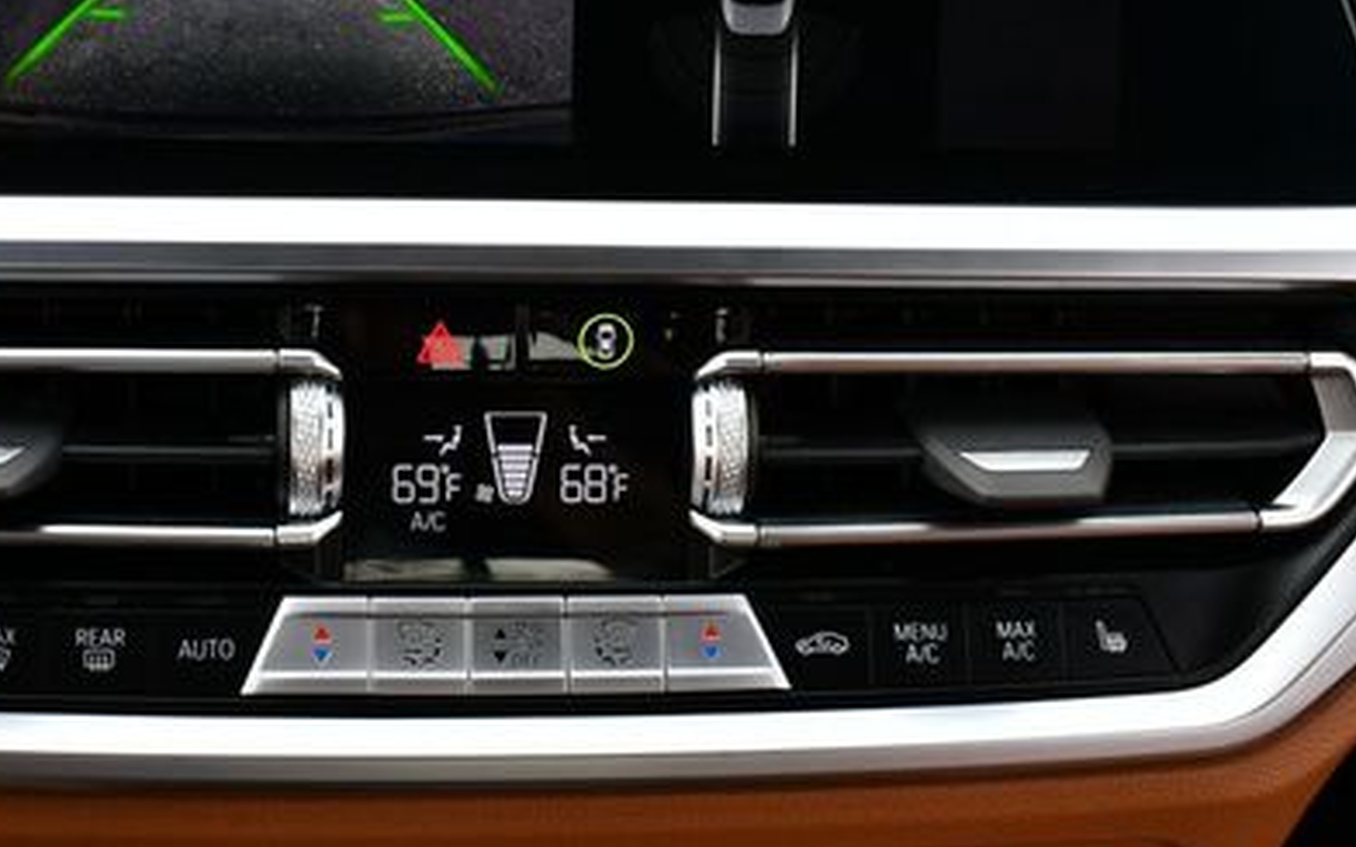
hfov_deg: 33.7
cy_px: 235
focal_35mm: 60
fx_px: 2217
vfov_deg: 21.5
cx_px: 450
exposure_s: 1/80
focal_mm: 18
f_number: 4.5
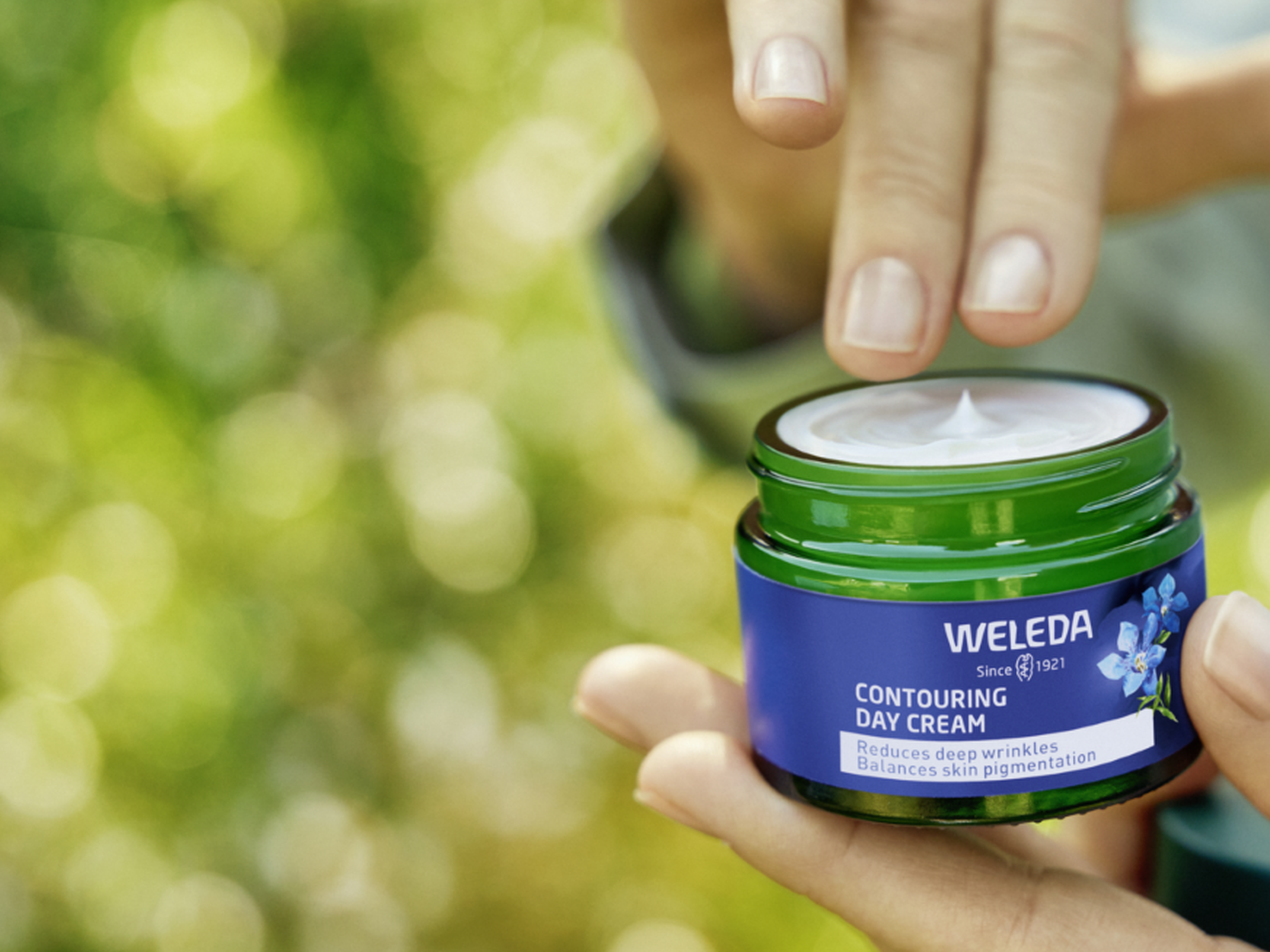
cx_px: 955
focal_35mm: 85
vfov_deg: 17.4
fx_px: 3121
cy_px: 485
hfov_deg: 22.8
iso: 200
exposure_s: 1/640
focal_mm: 47.6
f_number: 2.8
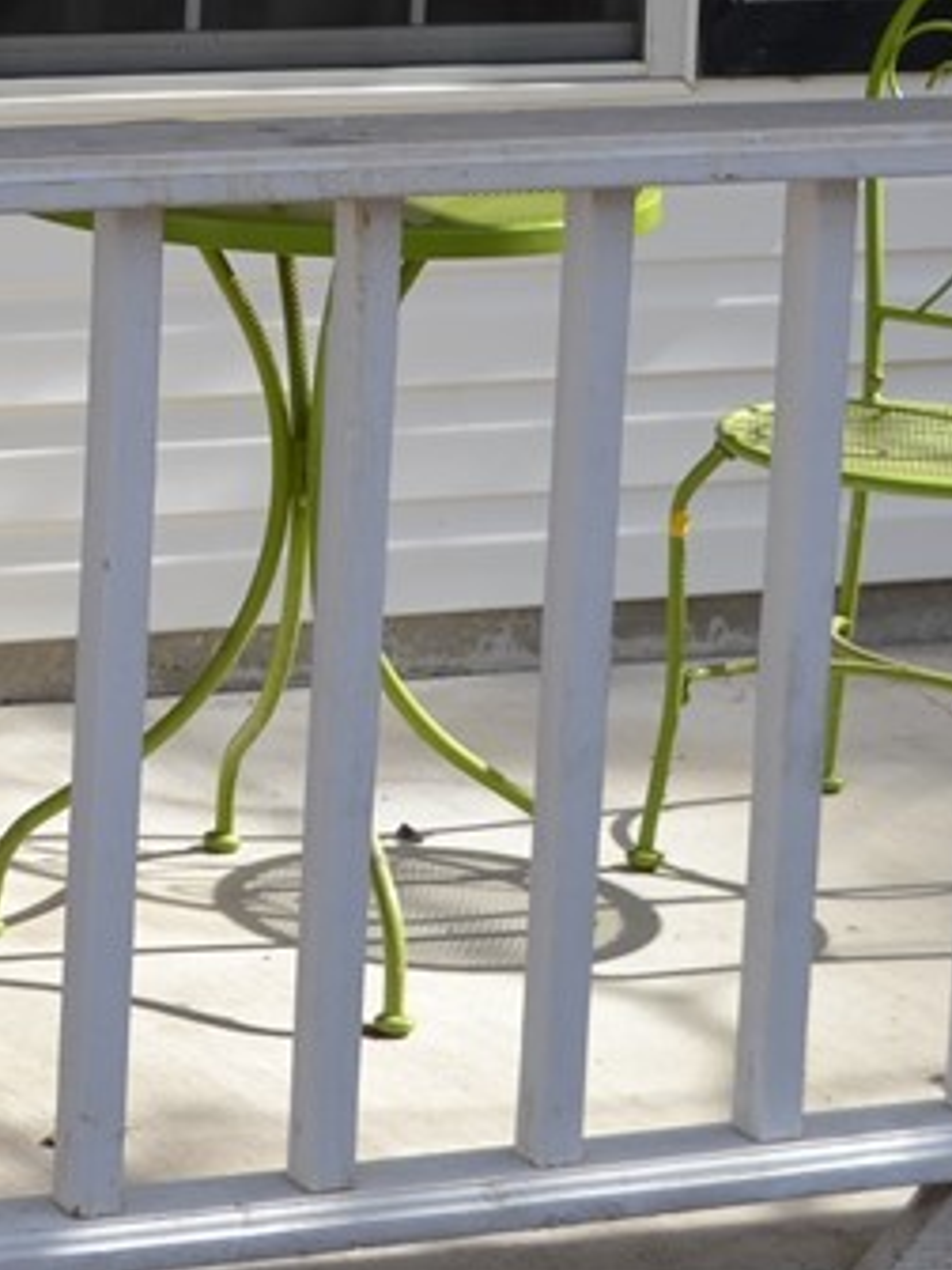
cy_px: -91
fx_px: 5464
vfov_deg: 13.0
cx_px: -563
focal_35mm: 149
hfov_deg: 9.6
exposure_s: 1/125
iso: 100
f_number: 5.6
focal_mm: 32
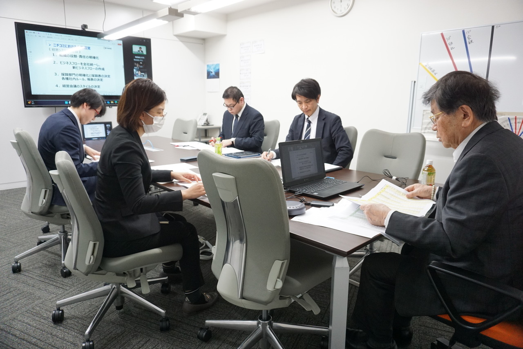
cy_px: 174
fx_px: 349
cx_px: 262
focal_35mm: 24
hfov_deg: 73.8
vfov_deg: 53.1
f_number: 3.5
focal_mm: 16
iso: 1000
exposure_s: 1/160
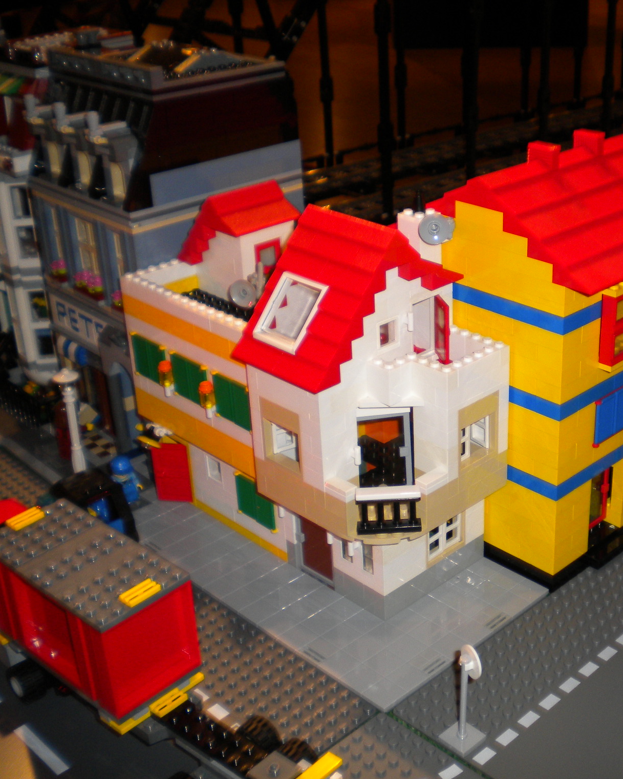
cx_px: 483
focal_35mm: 46
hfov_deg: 32.0
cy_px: 391
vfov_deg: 40.3
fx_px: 1060
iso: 100
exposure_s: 1/30
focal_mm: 6.3
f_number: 3.1
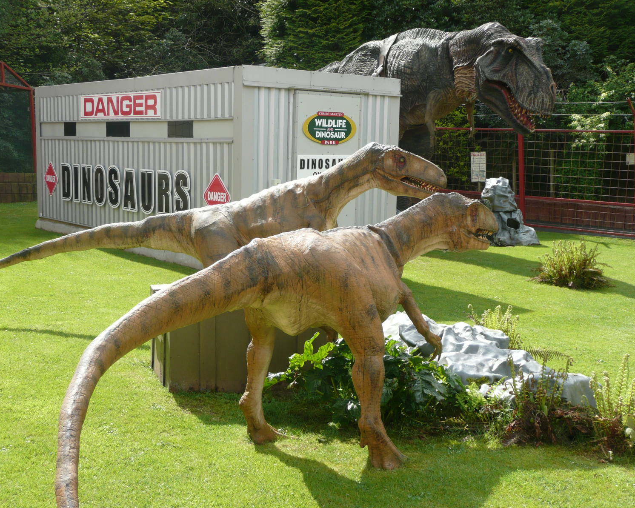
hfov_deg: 41.1
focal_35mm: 45
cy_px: 255
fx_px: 846
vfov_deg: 33.4
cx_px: 310
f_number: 4
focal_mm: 7
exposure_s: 1/320
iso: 100
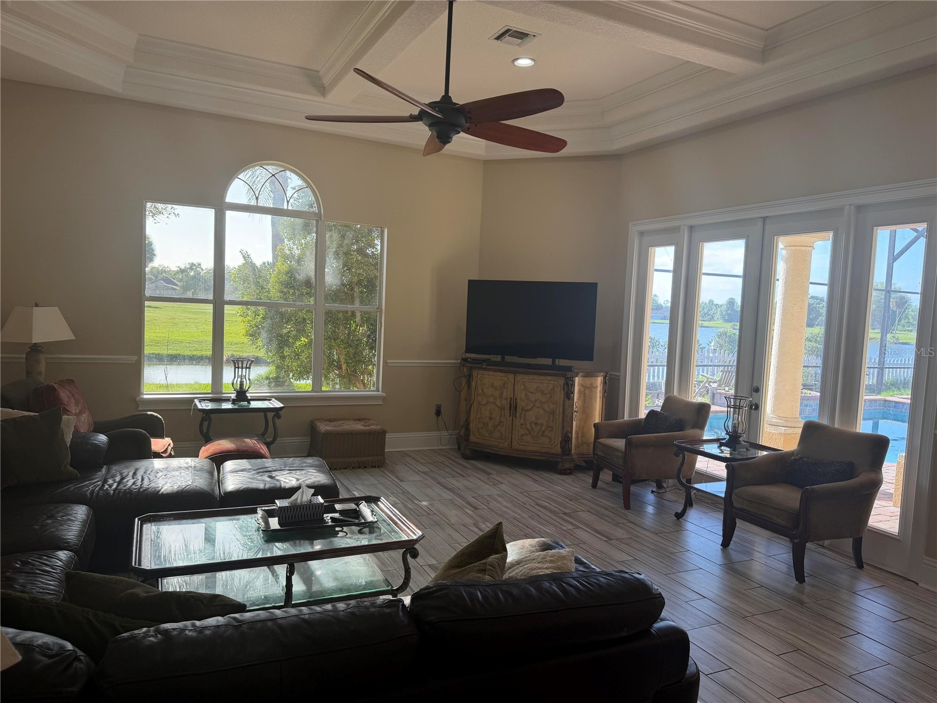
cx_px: 468
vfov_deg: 56.8
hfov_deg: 71.6
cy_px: 352
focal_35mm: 24
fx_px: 650
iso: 80
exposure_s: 1/170
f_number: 1.78
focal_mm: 6.76
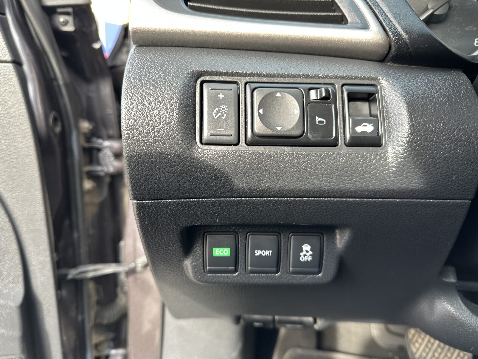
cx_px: 239
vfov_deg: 56.8
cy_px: 180
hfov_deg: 71.6
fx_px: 331
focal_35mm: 24
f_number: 1.78
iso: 125
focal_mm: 6.86
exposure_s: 1/121
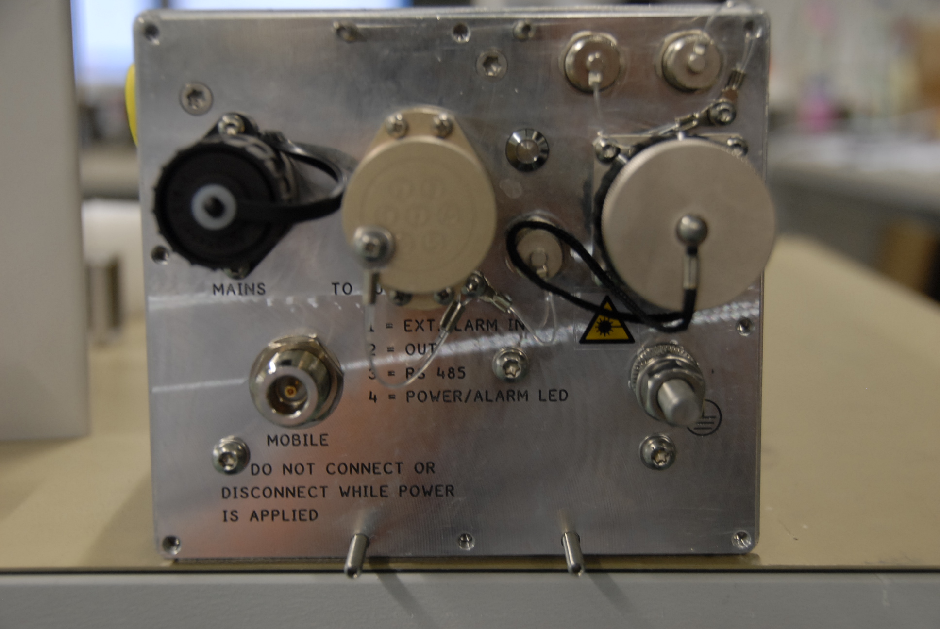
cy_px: 314
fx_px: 1647
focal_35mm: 63
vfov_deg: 21.6
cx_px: 470
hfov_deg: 31.9
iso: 400
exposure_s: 1/15
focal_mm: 42
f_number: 4.5
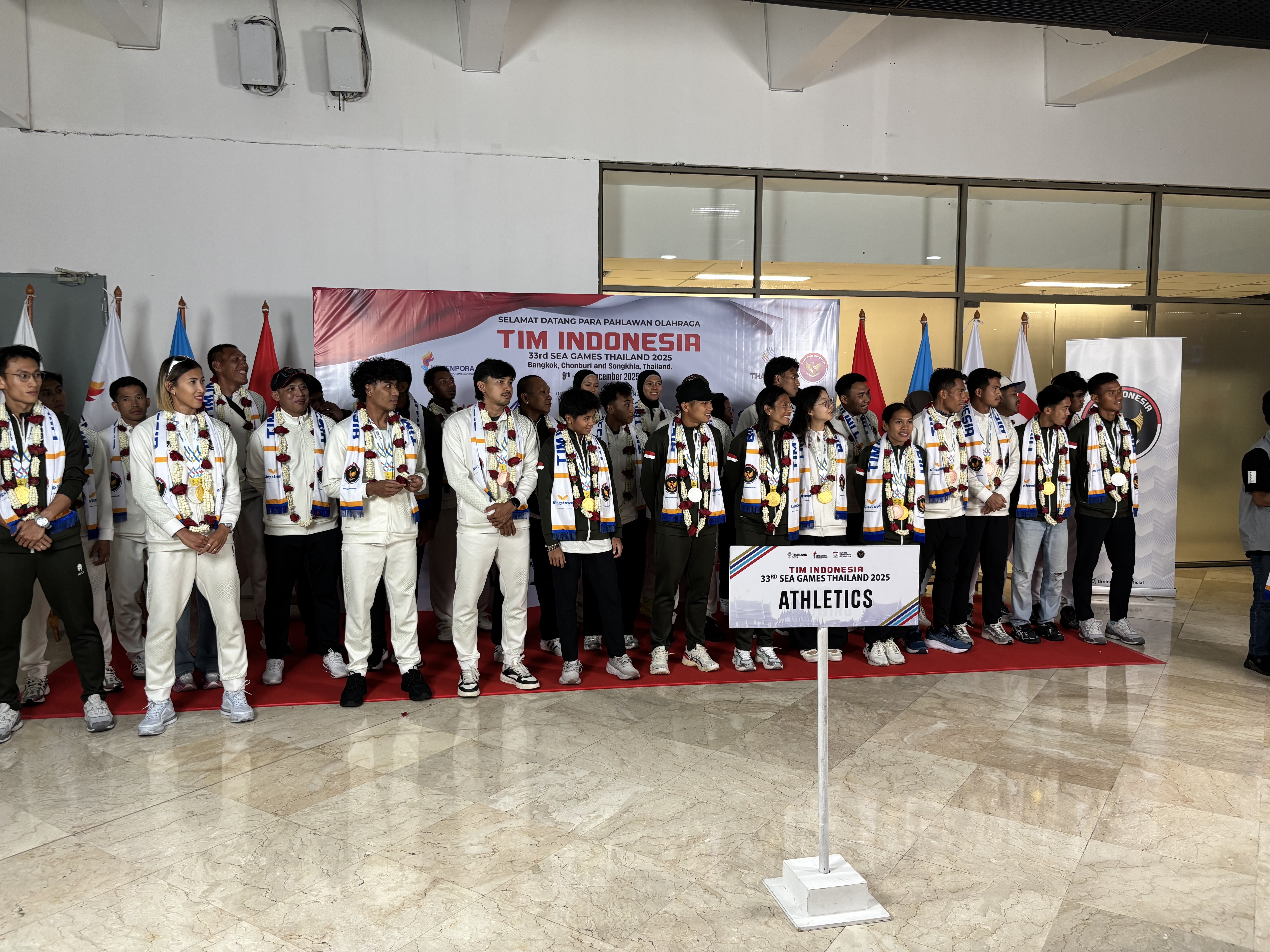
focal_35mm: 26
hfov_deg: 67.3
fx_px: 954
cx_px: 635
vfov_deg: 53.1
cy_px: 476
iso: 160
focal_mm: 5.96
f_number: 1.6
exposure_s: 1/50
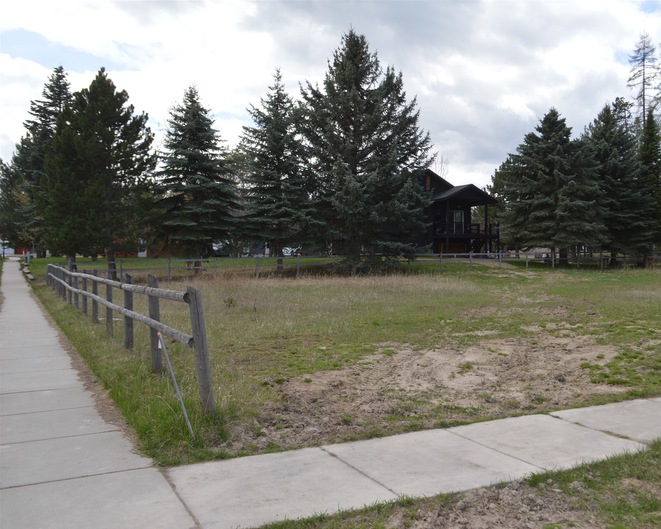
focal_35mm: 34
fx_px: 665
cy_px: 265
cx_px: 399
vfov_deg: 43.4
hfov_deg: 52.5
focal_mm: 20
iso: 100
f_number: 7.1
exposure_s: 1/200
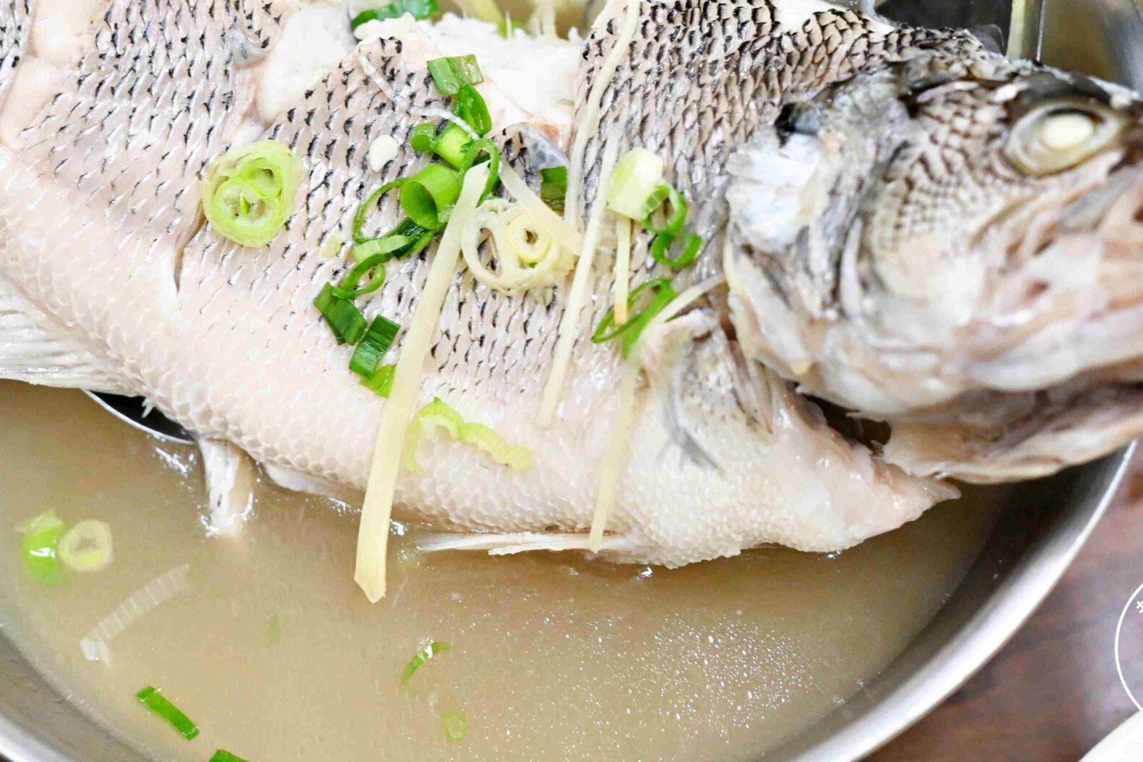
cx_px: 399
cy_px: 170
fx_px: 3873
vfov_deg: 11.2
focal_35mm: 122
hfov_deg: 16.8
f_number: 3.2
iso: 900
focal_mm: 50
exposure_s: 1/160
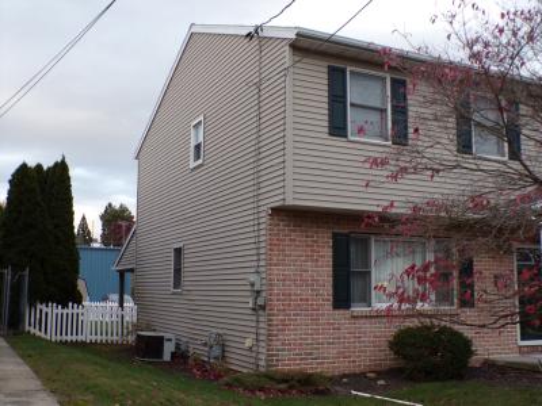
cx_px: 271
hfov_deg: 50.1
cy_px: 203
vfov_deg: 38.7
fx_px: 579
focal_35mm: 37
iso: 82
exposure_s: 1/34
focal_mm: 6.6
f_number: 3.3
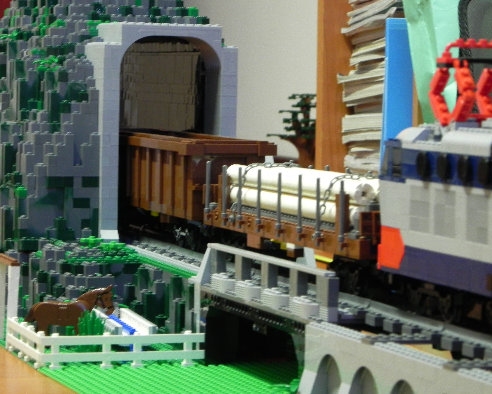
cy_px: 198
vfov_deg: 10.2
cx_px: 234
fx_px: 2199
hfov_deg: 12.8
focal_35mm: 151
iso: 400
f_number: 4.5
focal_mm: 25.7
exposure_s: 1/4.2
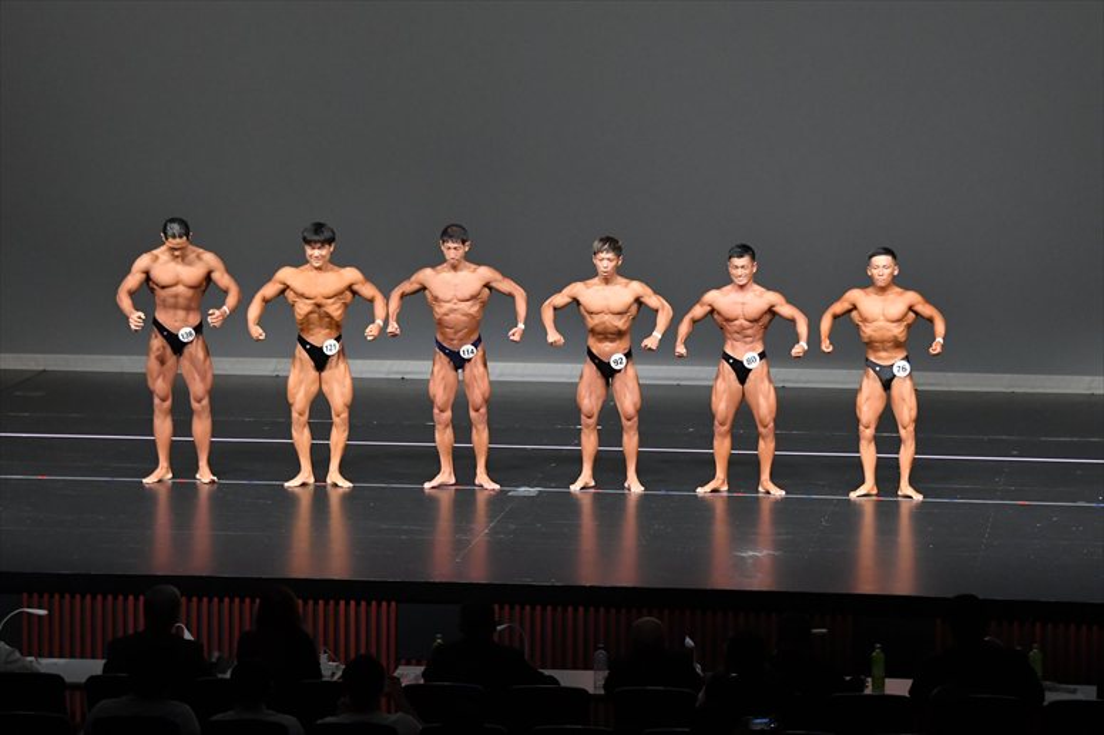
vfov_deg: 9.3
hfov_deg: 14.0
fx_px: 4506
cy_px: 368
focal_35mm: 147
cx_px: 552
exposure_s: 1/400
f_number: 5.6
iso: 5000
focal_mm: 98
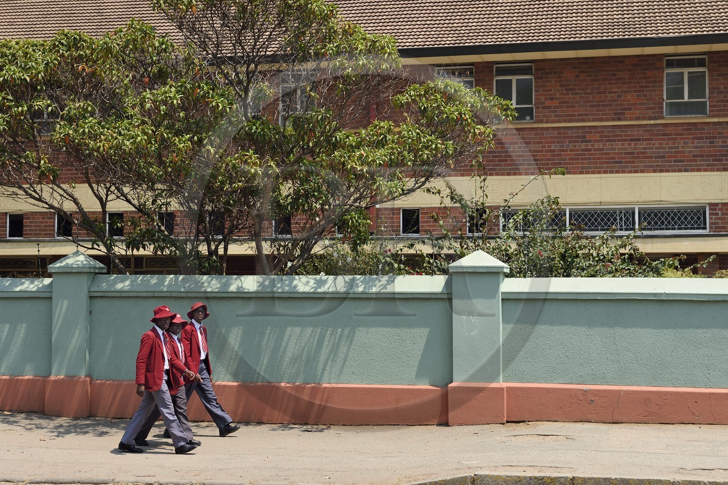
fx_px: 1173
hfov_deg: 34.5
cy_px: 242
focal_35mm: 58
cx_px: 364
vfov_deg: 23.4
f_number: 8
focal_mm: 58
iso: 200
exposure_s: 1/320
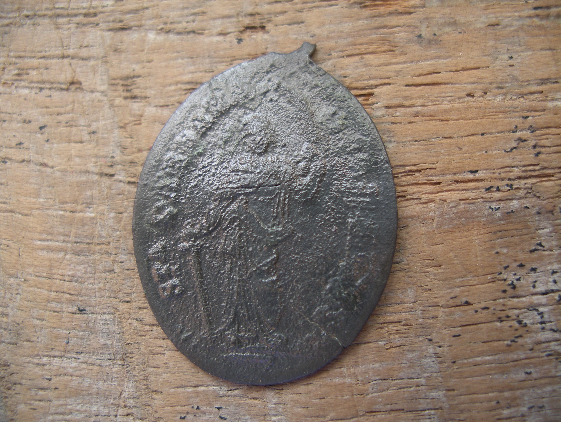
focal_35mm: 37
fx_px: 600
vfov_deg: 38.7
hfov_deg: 50.1
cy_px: 211
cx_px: 280
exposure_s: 1/80
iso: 80
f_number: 2.8
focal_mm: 7.8
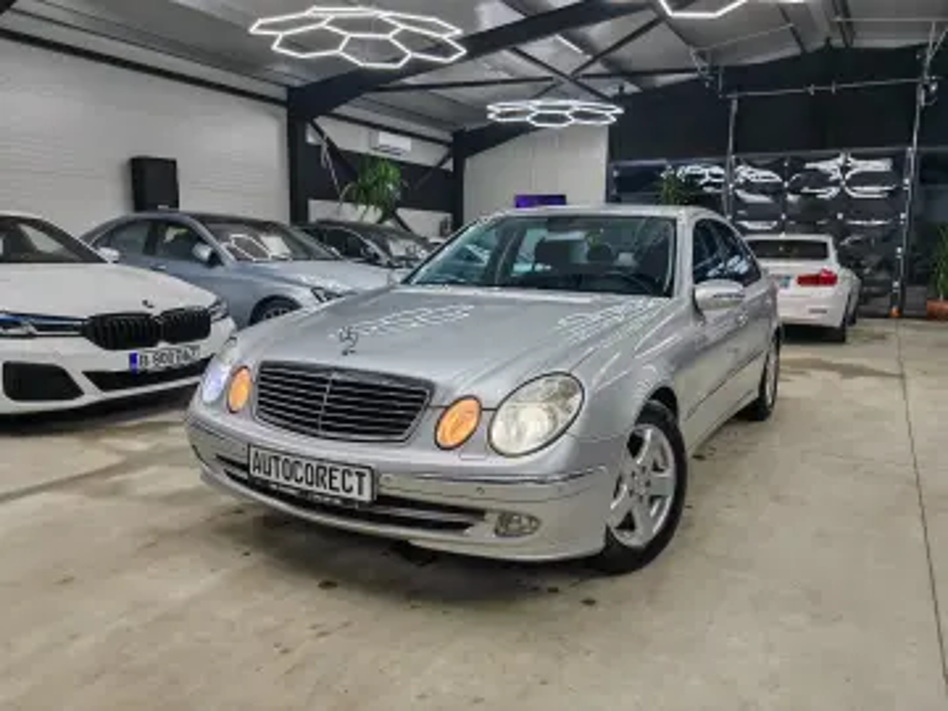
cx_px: 474
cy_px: 356
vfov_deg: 53.1
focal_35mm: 26
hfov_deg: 67.3
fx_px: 712
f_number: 1.6
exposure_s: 1/100
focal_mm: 5.4
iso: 64
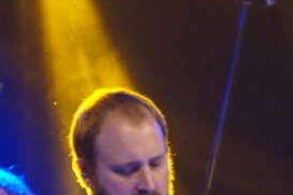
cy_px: 158
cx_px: 171
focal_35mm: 371
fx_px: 3018
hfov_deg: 5.6
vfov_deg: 3.7
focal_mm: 150
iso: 3200
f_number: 6.3
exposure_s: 1/60
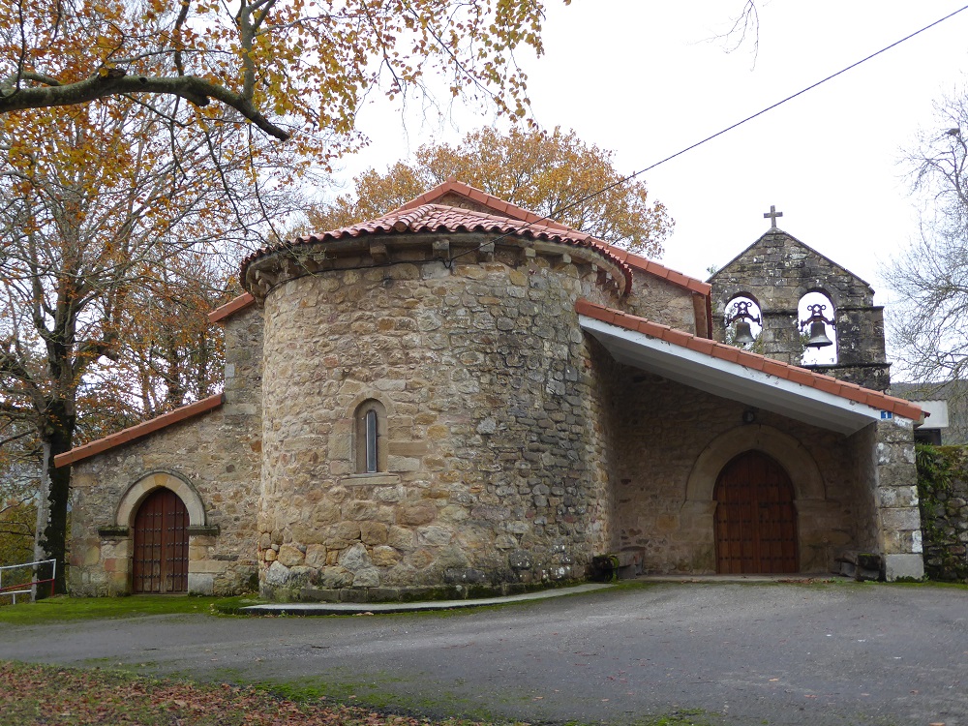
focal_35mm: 42
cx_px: 484
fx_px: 1174
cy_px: 363
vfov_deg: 34.3
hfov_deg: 44.8
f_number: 3.8
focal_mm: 7.2
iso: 100
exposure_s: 1/60
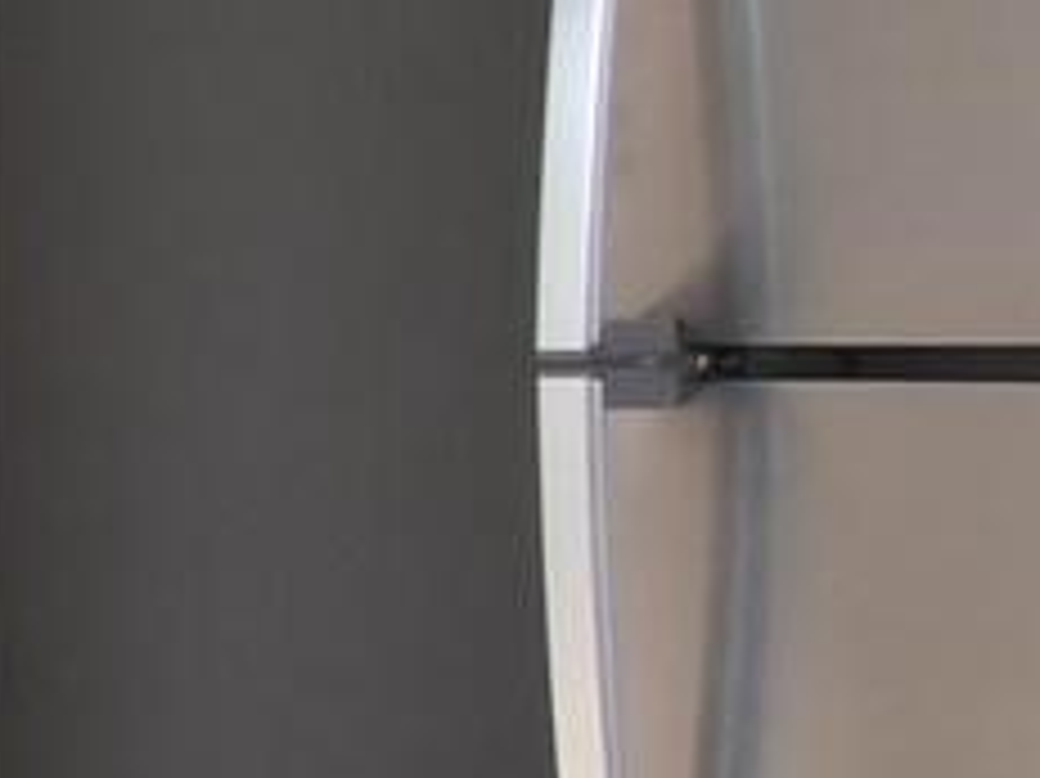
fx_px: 3243
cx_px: -1760
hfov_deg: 12.3
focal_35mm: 108
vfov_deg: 13.7
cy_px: 360
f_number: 18
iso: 800
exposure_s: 1/160
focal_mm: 12
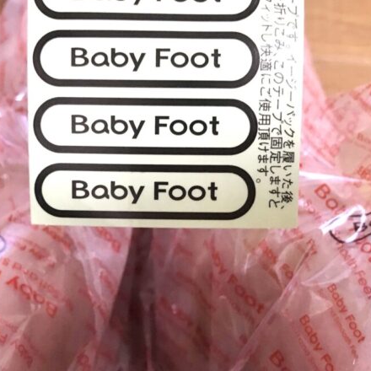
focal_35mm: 45
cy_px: 219
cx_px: 164
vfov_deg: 37.4
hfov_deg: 37.5
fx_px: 546
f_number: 1.8
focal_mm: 3.99
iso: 100
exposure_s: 1/14
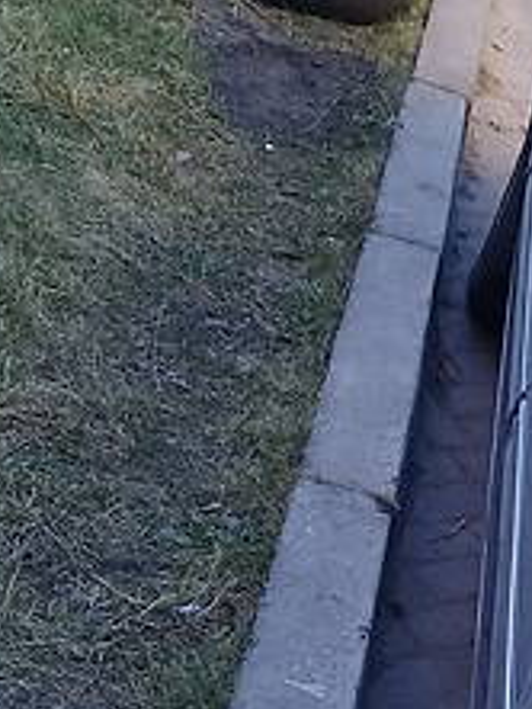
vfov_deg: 22.7
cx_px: 622
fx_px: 1720
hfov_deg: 16.9
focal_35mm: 84
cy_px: 626
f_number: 2.2
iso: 50
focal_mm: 3.3
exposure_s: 1/122
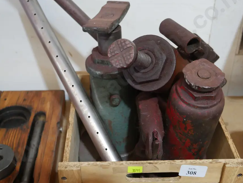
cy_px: 76
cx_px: 127
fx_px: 337
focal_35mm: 48
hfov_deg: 39.6
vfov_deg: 30.2
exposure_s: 1/60
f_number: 4.5
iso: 800
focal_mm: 20
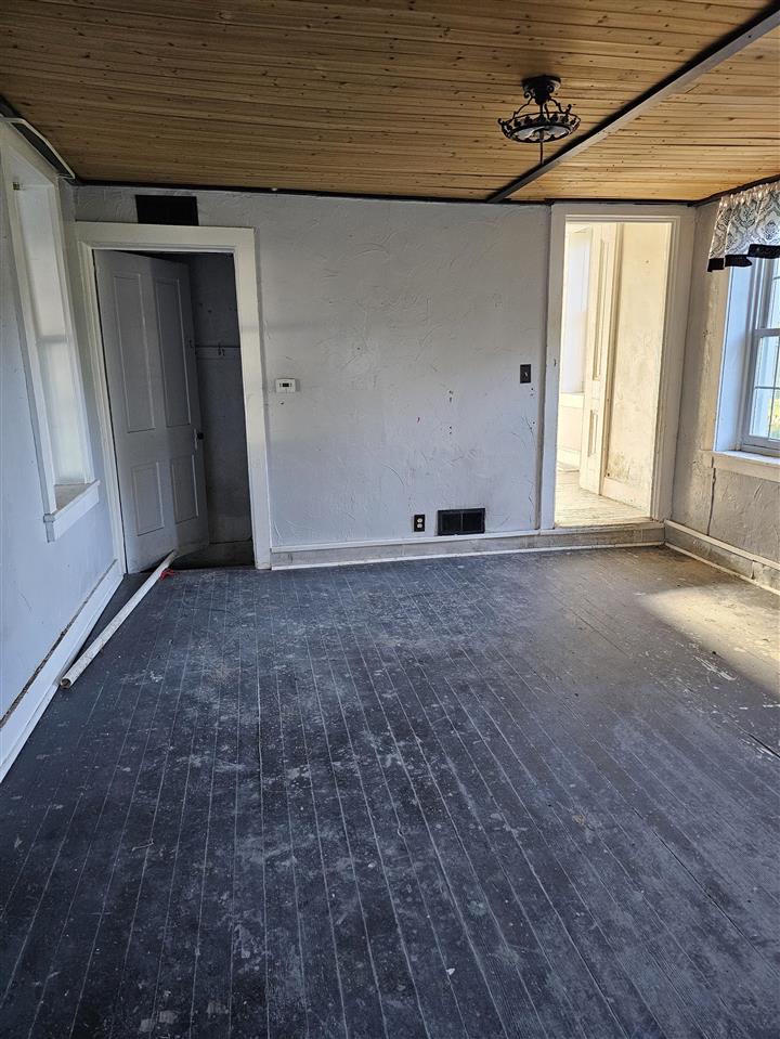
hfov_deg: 58.9
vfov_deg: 73.9
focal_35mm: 23
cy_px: 520
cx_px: 390
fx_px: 691
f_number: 1.7
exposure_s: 1/30
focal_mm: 6.3
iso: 500
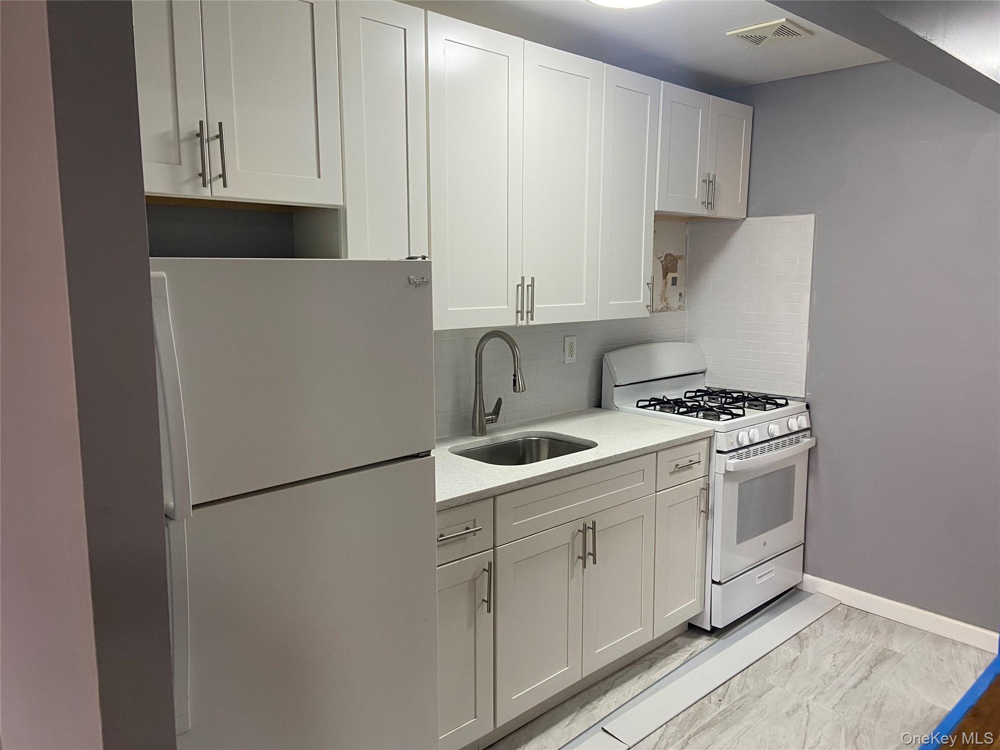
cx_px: 500
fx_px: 751
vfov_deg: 53.1
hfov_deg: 67.3
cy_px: 375
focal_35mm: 26
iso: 80
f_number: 1.8
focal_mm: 4.25
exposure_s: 1/60
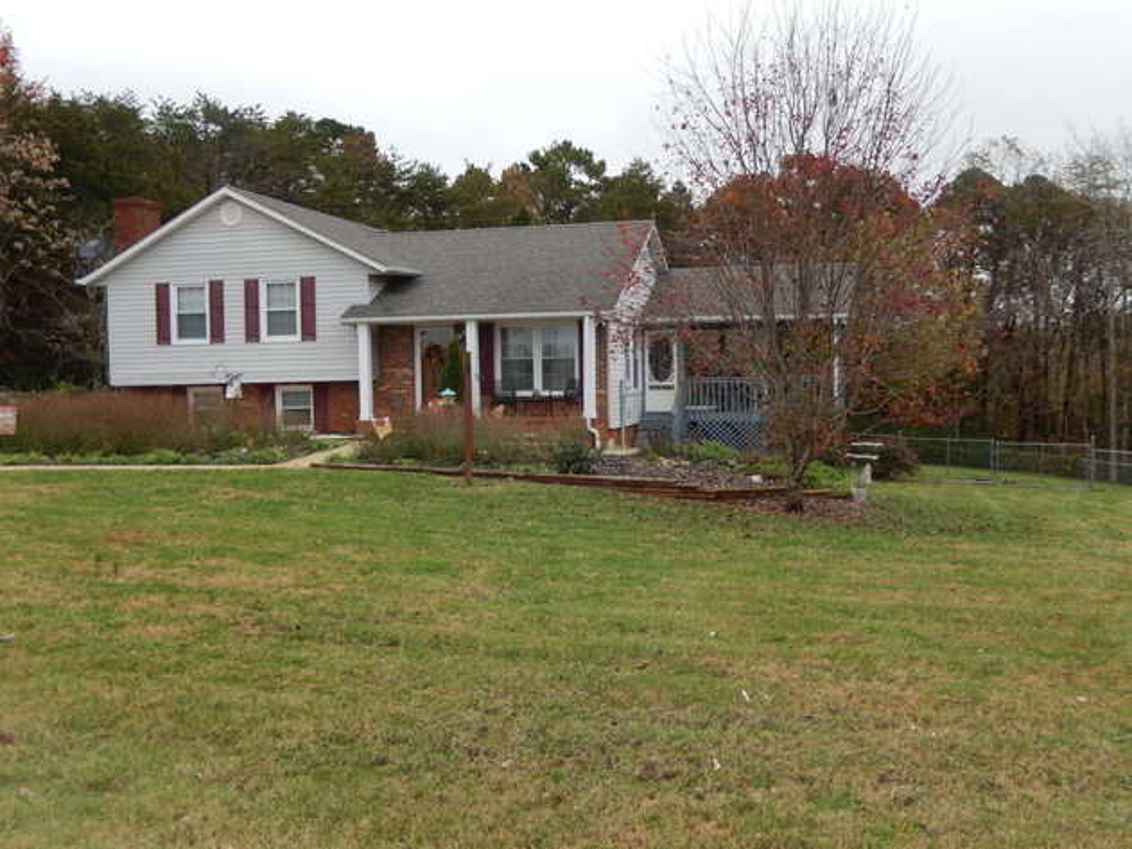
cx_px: 566
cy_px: 424
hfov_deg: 51.4
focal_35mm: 36
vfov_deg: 39.6
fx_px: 1177
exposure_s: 1/200
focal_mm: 6.5
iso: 125
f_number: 4
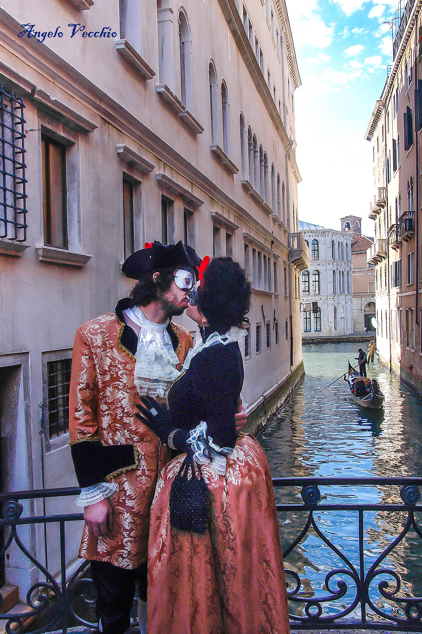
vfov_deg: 57.3
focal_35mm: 33
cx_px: 211
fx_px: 581
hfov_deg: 39.9
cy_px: 317
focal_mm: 22
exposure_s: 1/200
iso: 200
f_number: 8
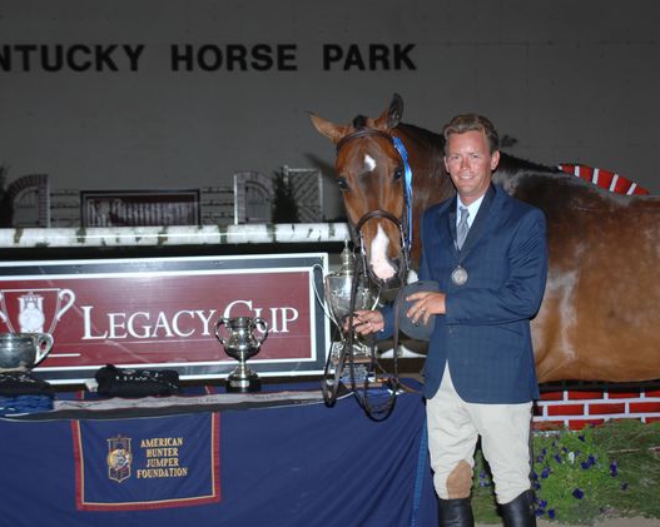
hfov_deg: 23.3
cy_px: 264
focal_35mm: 82
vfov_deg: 18.7
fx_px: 1601
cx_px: 319
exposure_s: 1/125
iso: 200
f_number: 4.2
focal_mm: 48
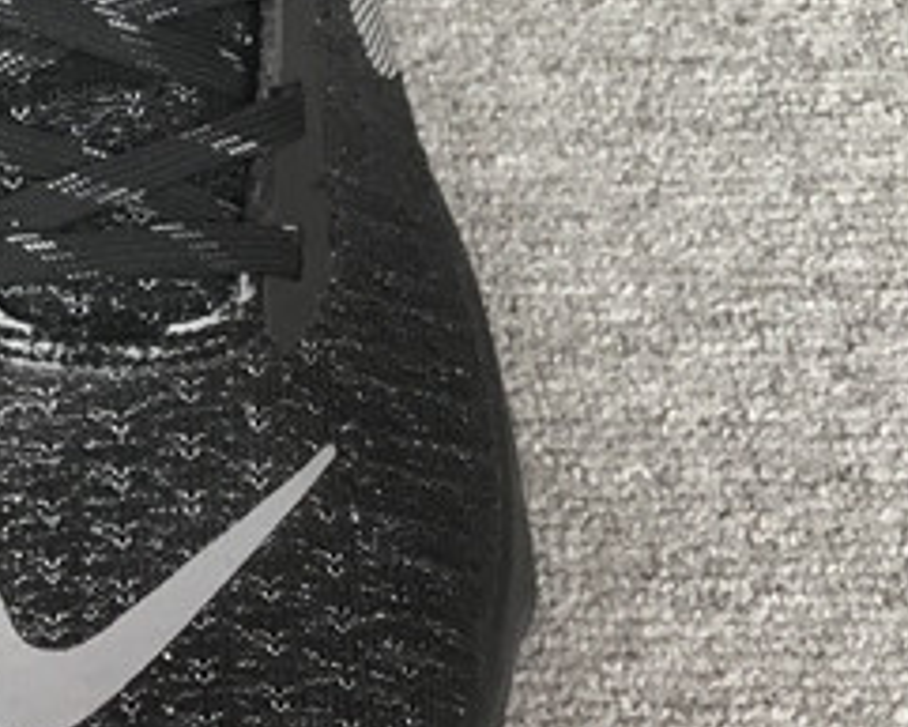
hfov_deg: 16.0
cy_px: 89
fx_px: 3038
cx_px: -324
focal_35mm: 113
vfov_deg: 13.5
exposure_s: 1/33
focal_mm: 3.3
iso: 25
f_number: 2.4
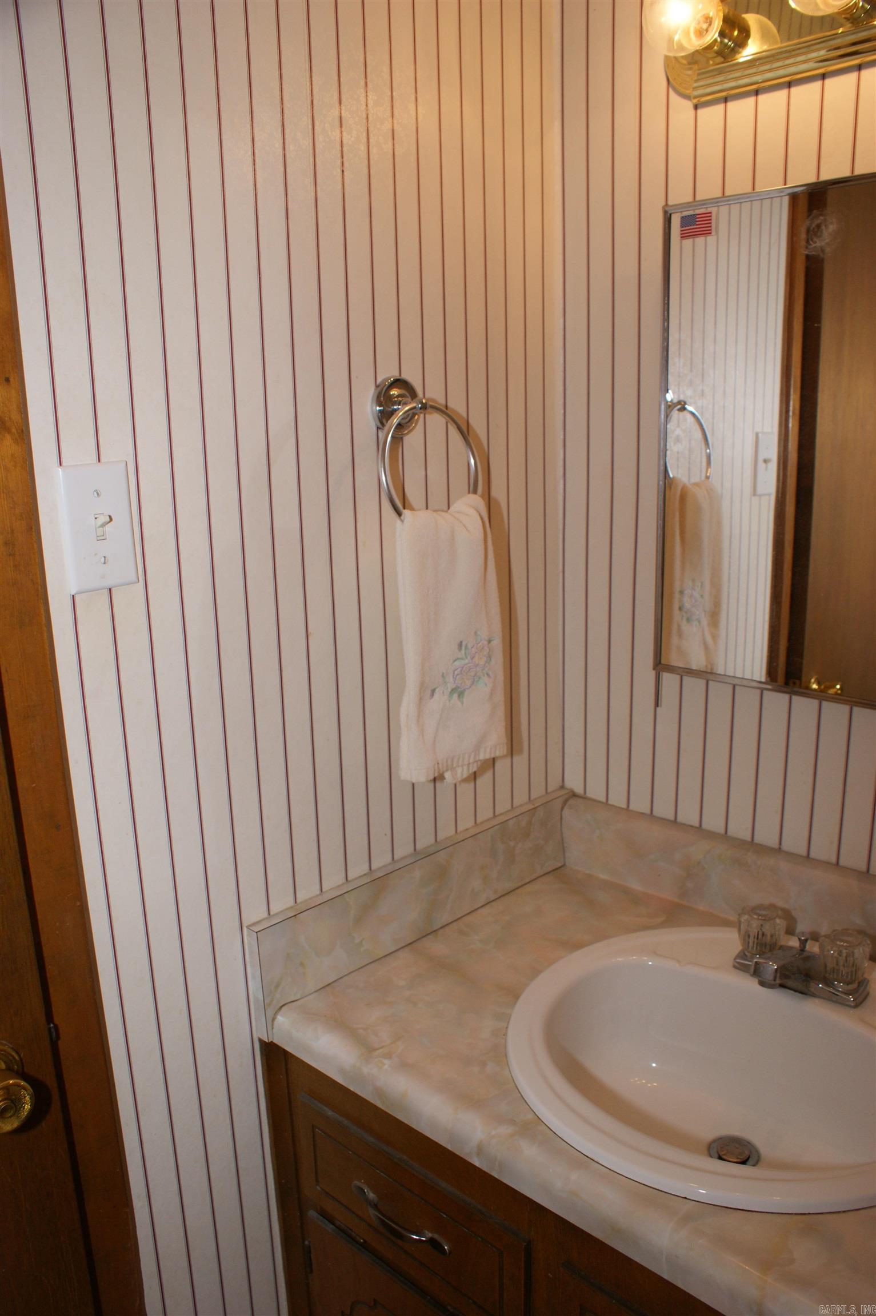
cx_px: 438
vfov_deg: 67.4
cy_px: 658
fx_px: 987
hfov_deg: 47.9
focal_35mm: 27
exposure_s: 1/60
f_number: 5
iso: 200
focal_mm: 18
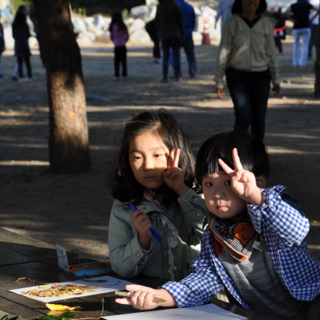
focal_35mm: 155
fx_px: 1621
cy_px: 181
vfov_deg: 11.3
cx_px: 269
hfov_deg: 11.2
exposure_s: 1/200
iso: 200
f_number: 7.1
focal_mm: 70
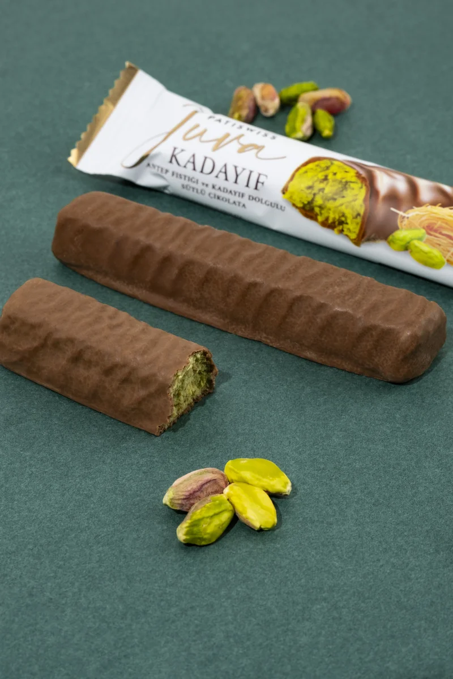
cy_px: 340
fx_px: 1567
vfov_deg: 24.5
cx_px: 226
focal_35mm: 83
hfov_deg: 16.5
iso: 500
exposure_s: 1/80
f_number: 16
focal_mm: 55
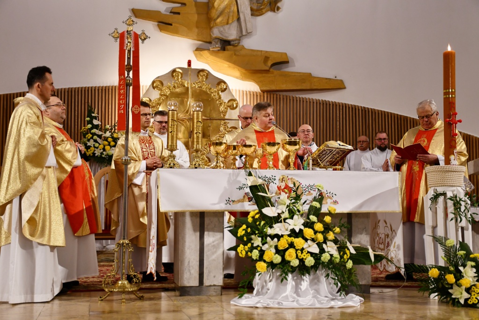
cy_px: 160
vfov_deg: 23.8
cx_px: 240
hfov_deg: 35.0
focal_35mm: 57
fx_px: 758
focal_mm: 38
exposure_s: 1/125
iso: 1000
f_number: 4.2
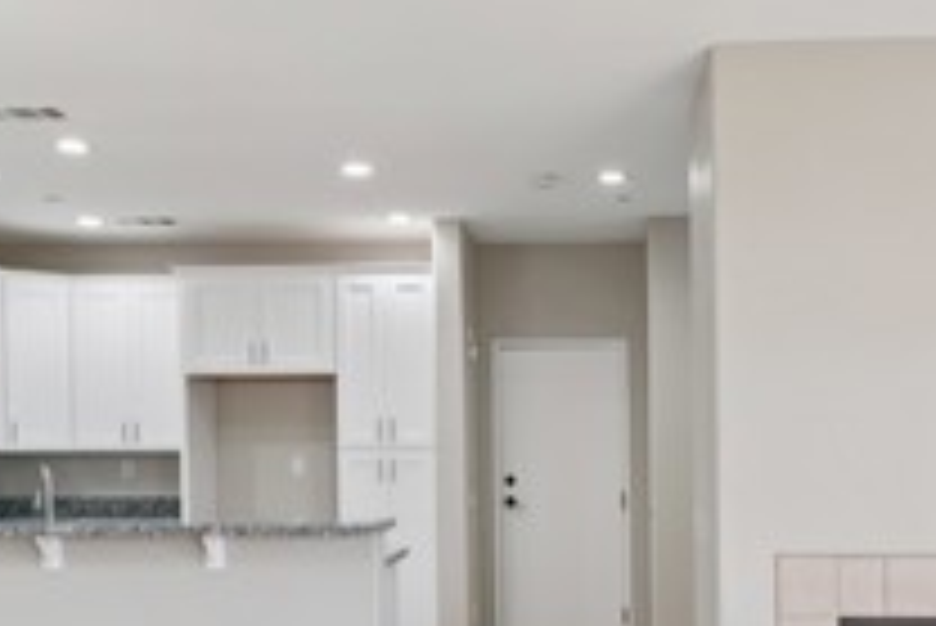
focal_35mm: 43
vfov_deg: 30.6
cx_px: 504
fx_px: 1119
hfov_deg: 45.4
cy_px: 484
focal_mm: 14
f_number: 8
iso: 400
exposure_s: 1/20
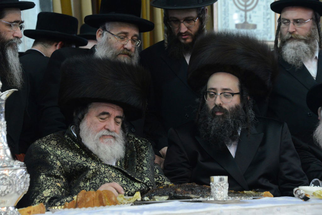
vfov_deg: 10.2
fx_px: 1208
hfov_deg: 15.2
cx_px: 161
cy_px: 108
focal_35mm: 135
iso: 4000
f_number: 5.6
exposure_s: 1/60
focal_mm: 135
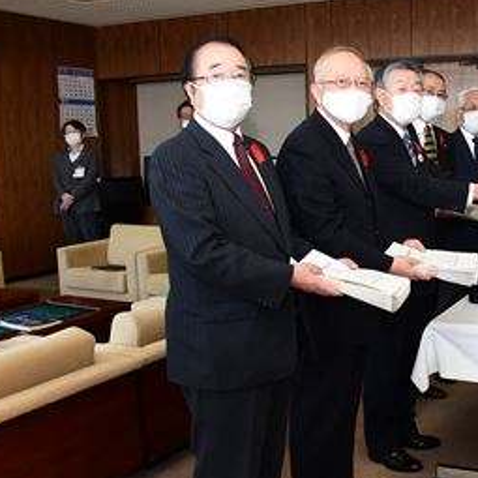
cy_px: 263
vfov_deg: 37.5
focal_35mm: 45
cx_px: 412
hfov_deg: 35.7
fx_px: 703
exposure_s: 1/125
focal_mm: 18
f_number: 8
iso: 1000
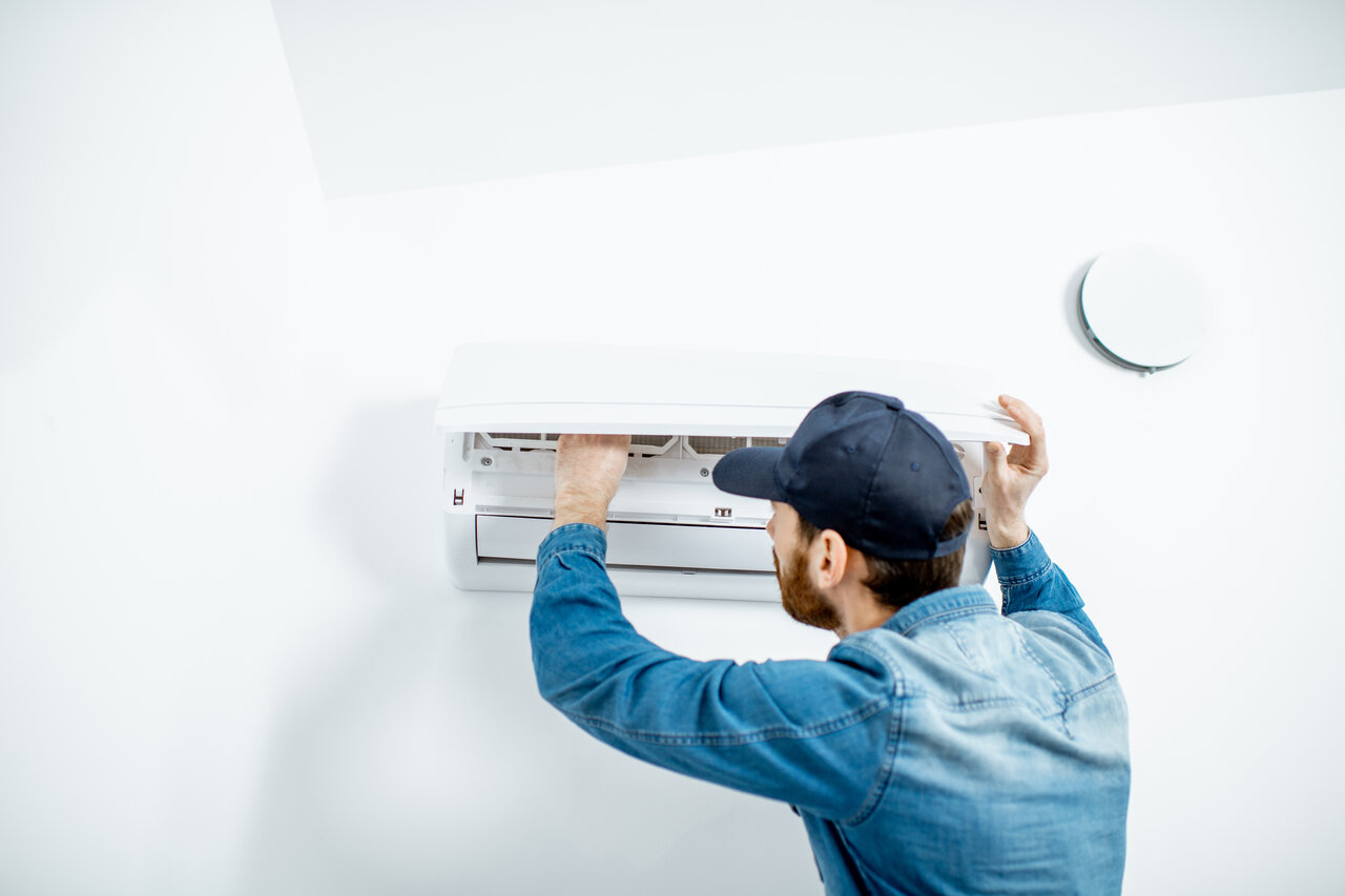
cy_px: 448
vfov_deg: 37.8
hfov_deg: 54.4
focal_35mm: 35
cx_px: 672
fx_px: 1307
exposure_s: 1/200
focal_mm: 35
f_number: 2.2
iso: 250
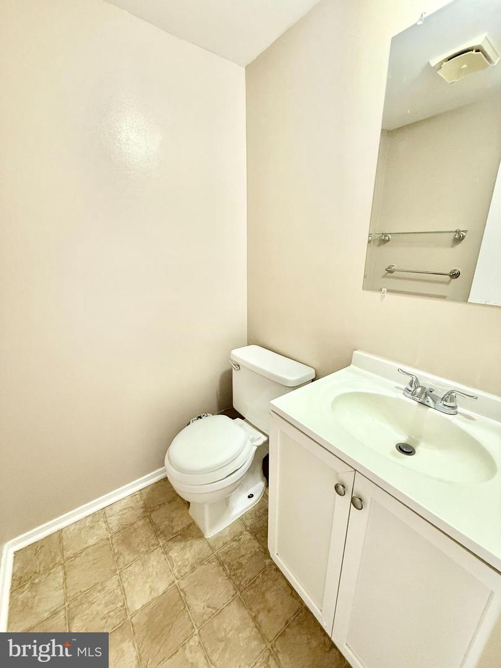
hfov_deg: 85.7
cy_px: 334
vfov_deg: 102.1
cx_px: 250
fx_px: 270
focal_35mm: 14
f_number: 2.2
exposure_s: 1/60
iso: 320
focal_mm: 2.22
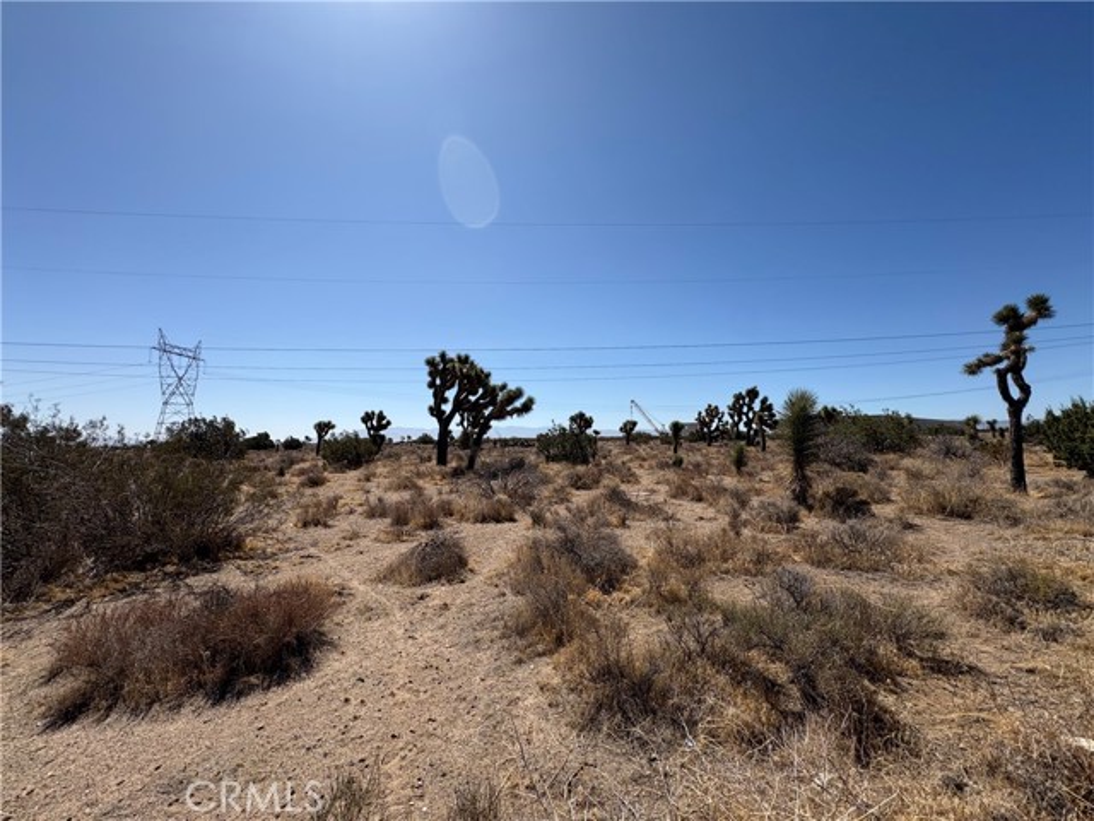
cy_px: 410
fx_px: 442
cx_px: 547
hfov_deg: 102.1
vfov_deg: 85.7
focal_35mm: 14
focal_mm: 2.22
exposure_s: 1/3247
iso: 50
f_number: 2.2
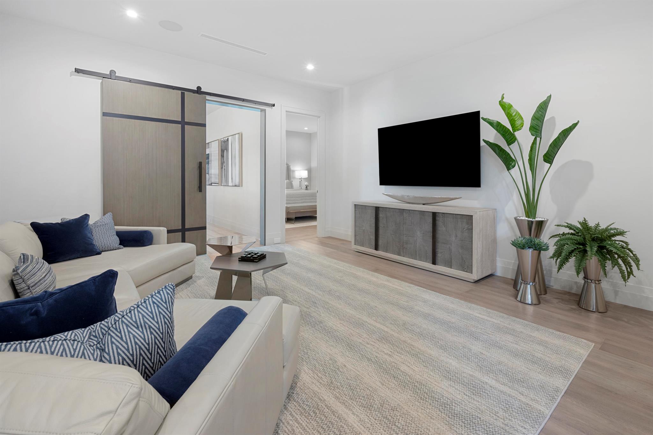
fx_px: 290
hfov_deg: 96.7
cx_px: 326
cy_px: 218
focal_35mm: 16
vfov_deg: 73.8
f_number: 9
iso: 280
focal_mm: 16
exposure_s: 1/1.25
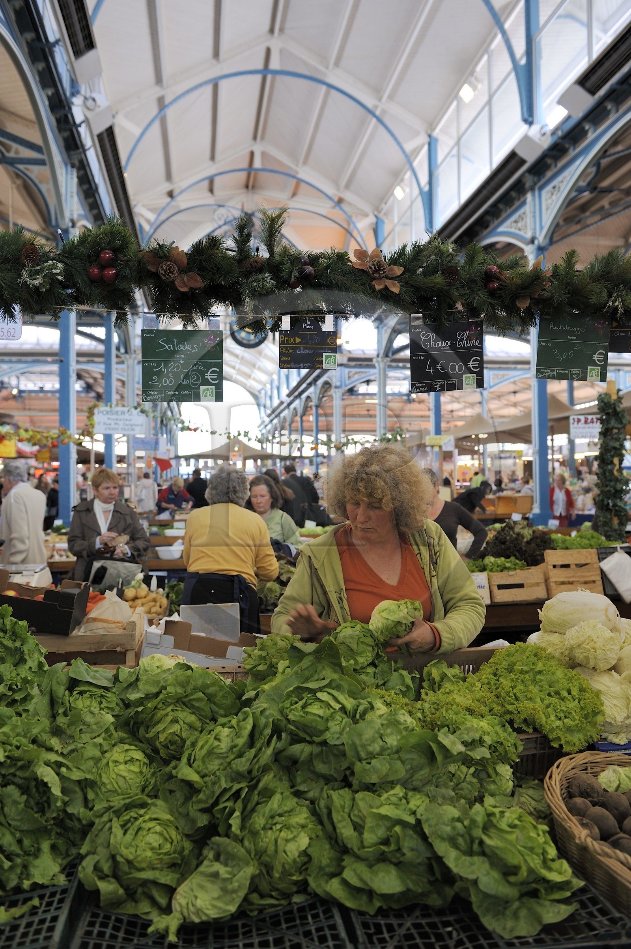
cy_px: 474
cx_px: 316
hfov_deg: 44.9
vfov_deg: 63.7
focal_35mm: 29
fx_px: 763
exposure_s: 1/60
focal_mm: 29
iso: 200
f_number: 4
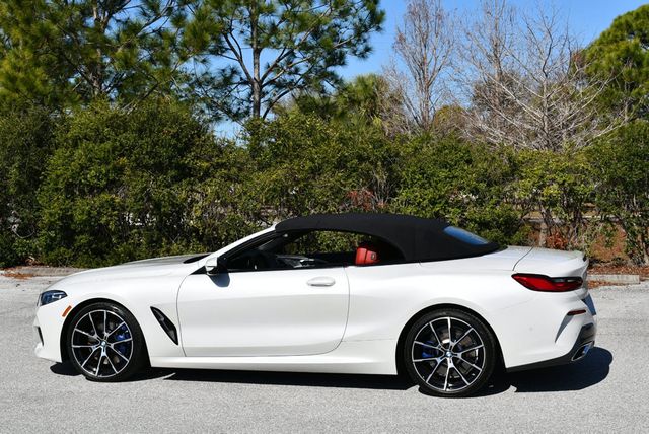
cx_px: 324
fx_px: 1047
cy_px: 217
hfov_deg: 34.5
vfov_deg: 23.4
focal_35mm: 58
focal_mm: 29
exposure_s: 1/320
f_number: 9
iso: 100
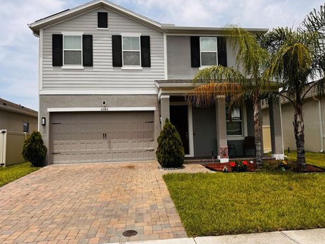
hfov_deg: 69.4
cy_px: 122
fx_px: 235
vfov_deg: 54.9
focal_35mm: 25
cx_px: 165
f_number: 1.78
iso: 80
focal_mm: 6.76
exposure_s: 1/4608
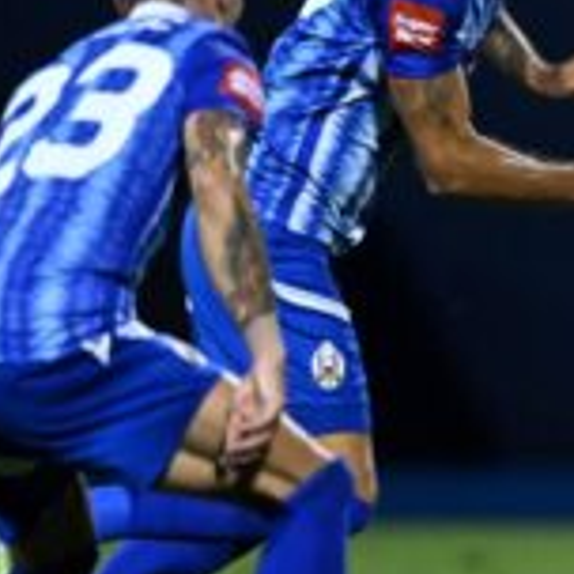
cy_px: 289
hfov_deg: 1.6
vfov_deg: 1.6
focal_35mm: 1075
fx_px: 20167
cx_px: 880
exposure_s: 1/1000
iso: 4000
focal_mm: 400
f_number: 4
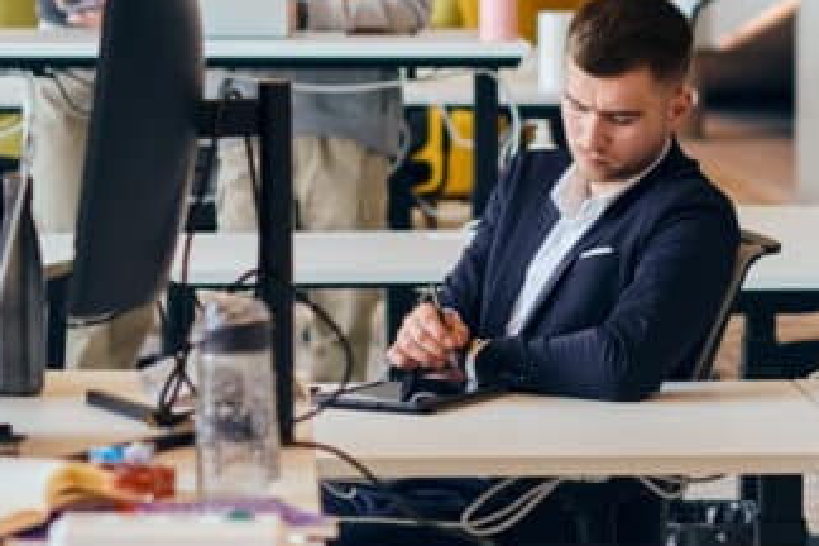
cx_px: 452
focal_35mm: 165
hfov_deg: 12.5
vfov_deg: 8.3
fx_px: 3753
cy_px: 109
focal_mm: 50
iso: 250
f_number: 2.5
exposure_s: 1/250
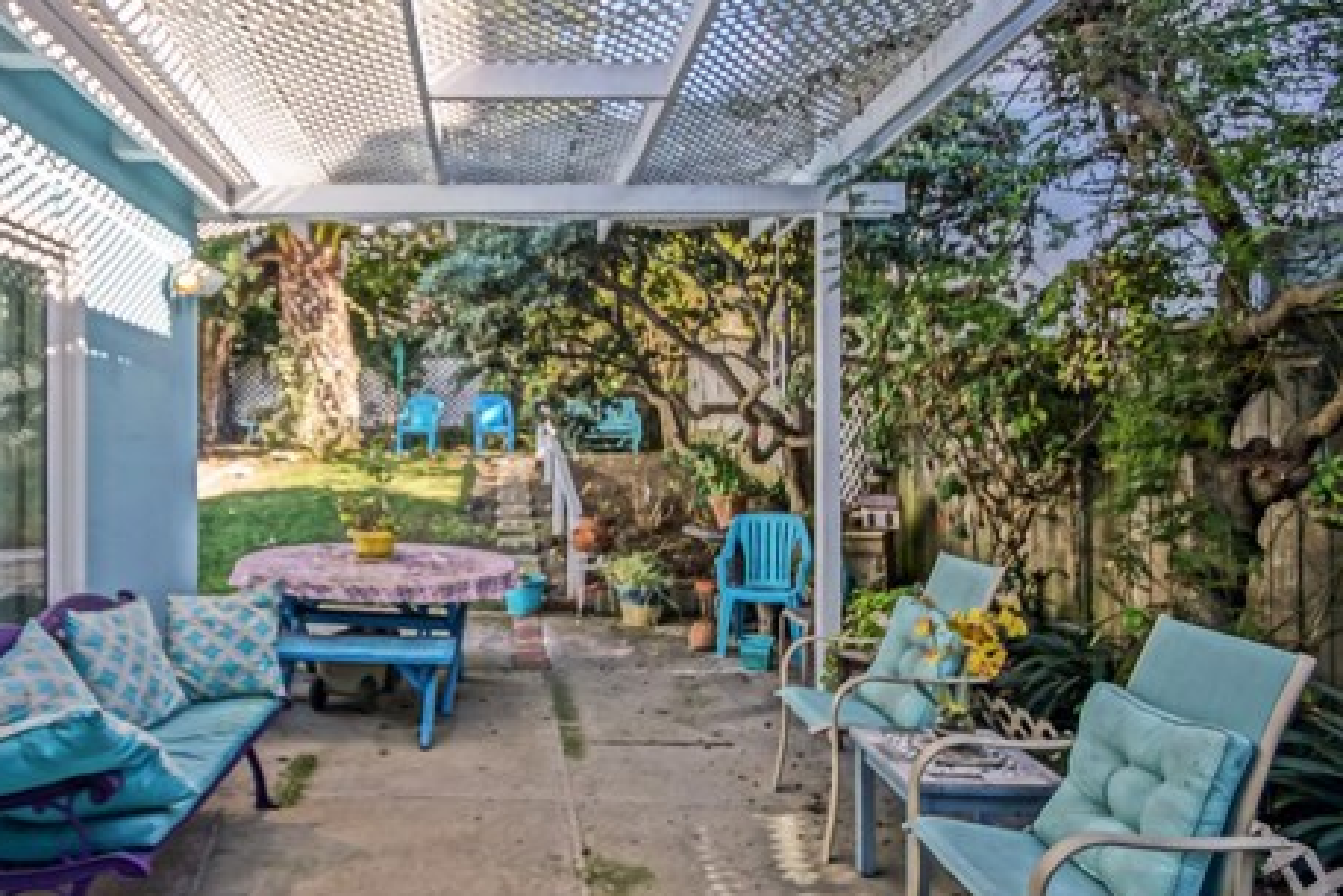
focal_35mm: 21
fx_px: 784
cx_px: 408
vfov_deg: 59.5
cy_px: 436
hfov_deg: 77.6
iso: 100
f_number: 3.5
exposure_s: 1/60
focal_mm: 10
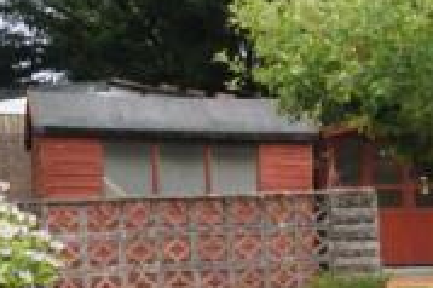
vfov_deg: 13.5
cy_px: 326
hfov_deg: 18.3
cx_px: 648
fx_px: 1190
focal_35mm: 99
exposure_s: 1/160
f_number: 4.5
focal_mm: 18
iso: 100
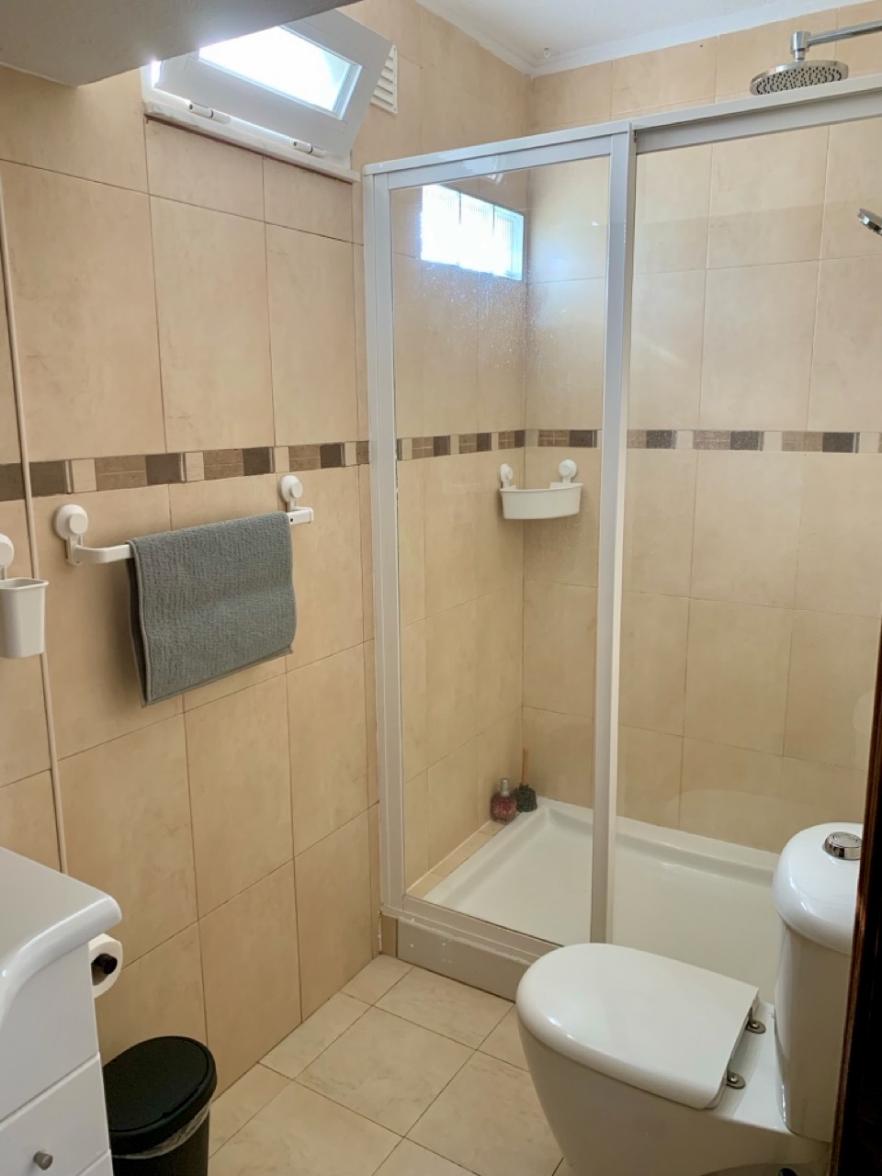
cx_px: 441
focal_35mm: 26
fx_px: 883
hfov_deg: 53.1
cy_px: 588
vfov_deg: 67.3
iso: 100
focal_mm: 4.25
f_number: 1.8
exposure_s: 1/93
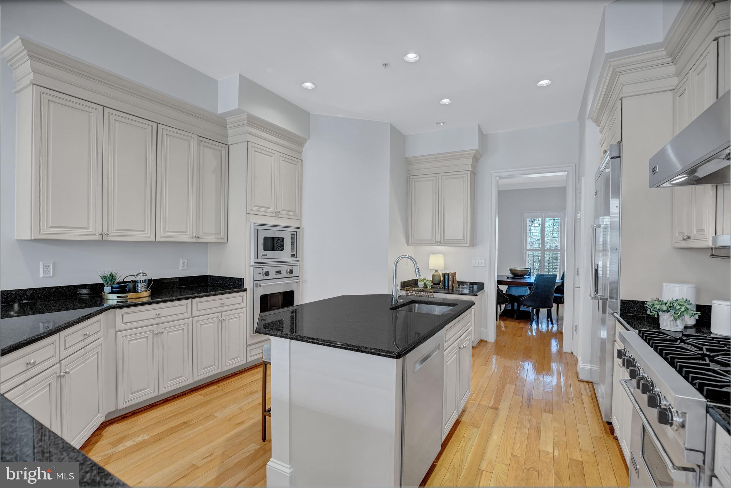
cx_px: 366
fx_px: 325
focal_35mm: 16
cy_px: 244
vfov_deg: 73.8
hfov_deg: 96.7
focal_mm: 16
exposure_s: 1/125
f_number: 5
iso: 1000
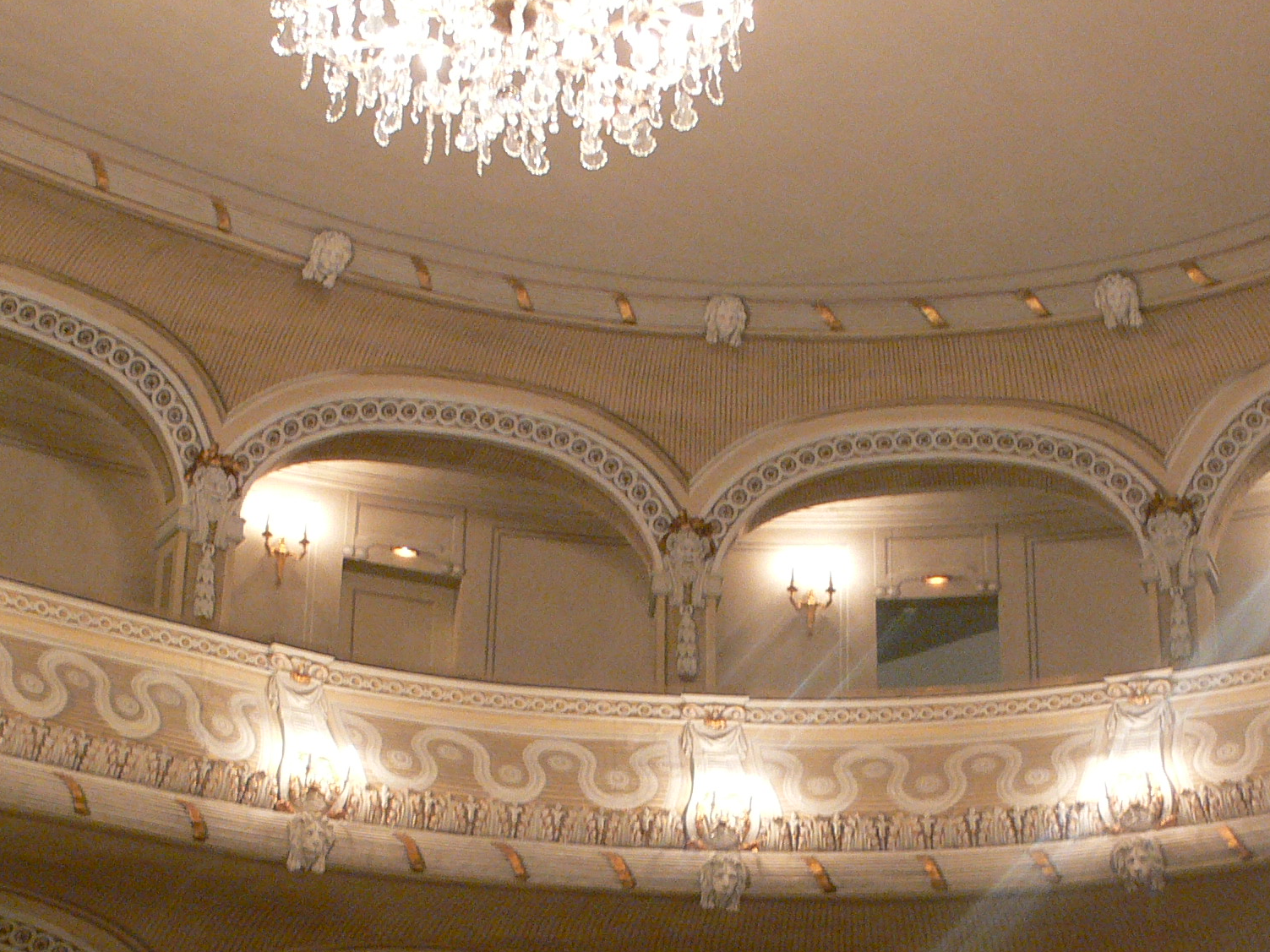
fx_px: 2788
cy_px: 1023
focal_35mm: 76
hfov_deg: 25.6
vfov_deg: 18.7
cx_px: 544
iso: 200
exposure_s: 1/8
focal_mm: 7.4
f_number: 2.8
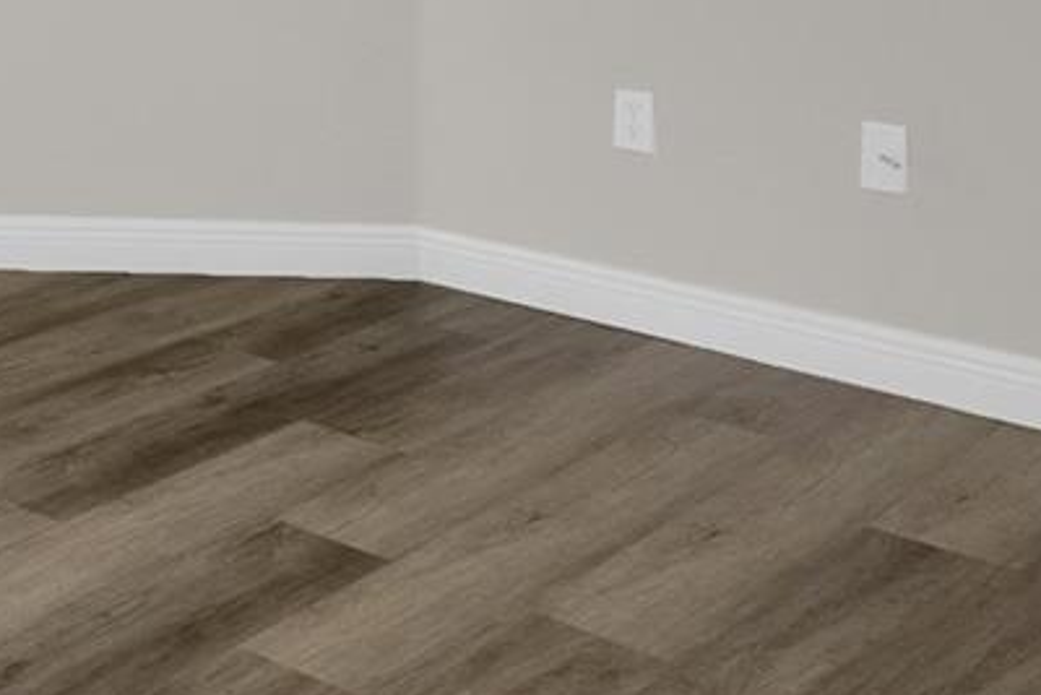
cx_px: -304
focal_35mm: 66
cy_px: -297
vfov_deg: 18.6
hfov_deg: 26.1
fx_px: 1909
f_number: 7.1
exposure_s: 1/2000
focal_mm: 16.5
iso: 1600
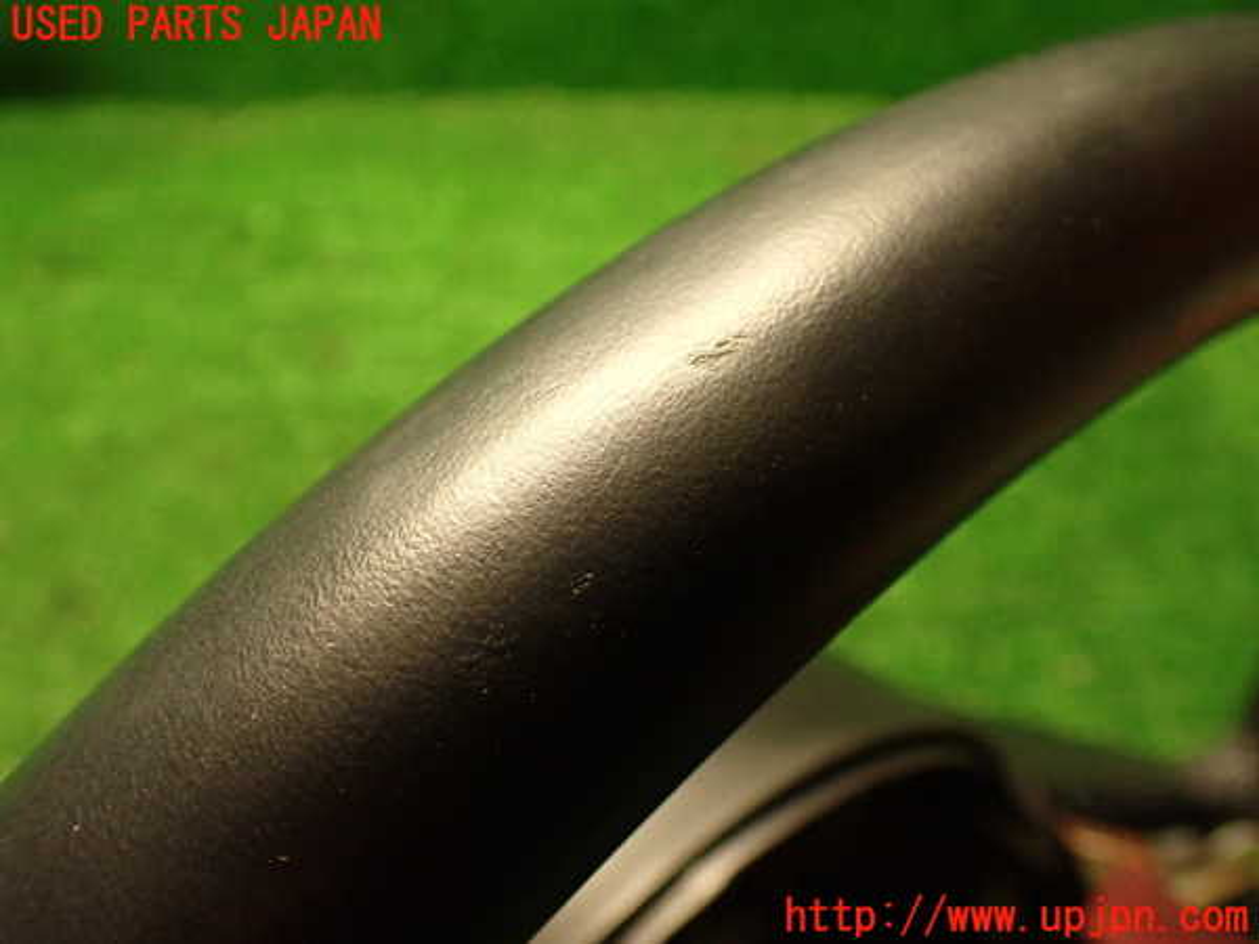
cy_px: 472
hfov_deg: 56.8
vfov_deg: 44.2
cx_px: 630
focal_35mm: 32
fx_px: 1164
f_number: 2.4
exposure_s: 1/30
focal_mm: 5.79
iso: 640
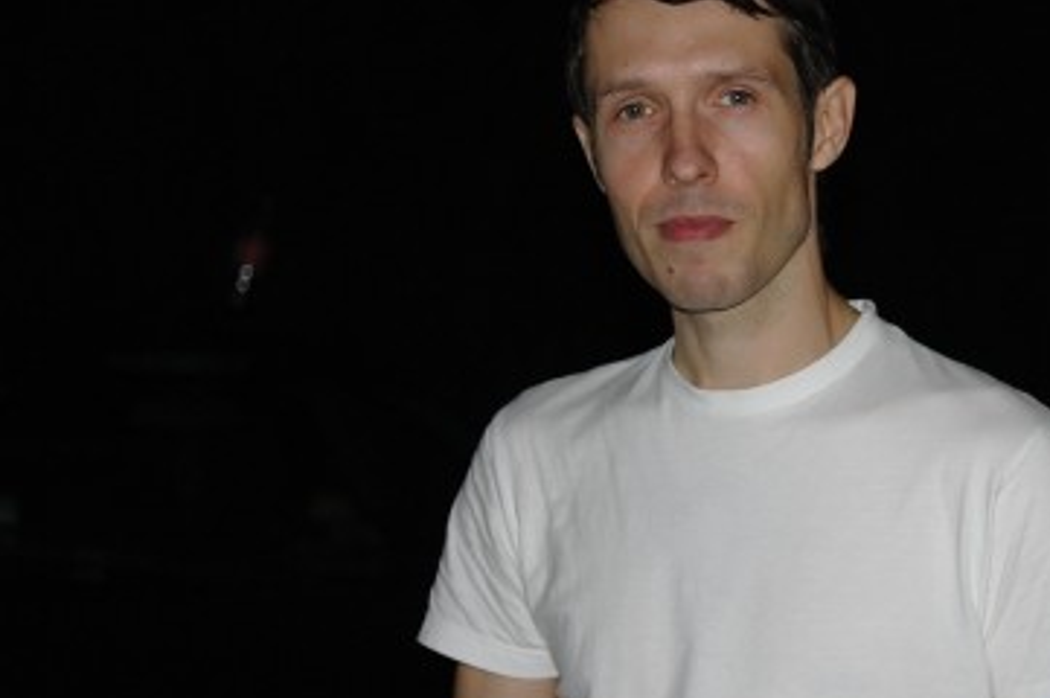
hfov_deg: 19.7
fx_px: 2972
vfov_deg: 13.4
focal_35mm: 102
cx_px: 907
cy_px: 398
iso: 200
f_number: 2
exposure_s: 1/50
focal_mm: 30
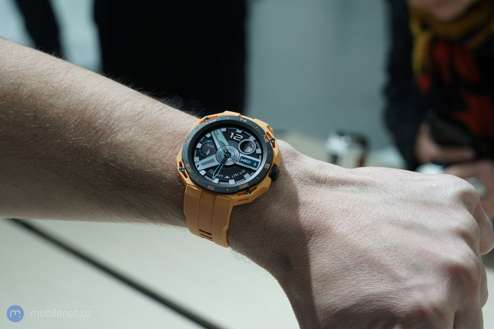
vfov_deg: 19.5
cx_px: 247
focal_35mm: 70
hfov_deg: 28.8
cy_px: 164
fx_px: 960
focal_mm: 70
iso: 800
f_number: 8
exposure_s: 1/160
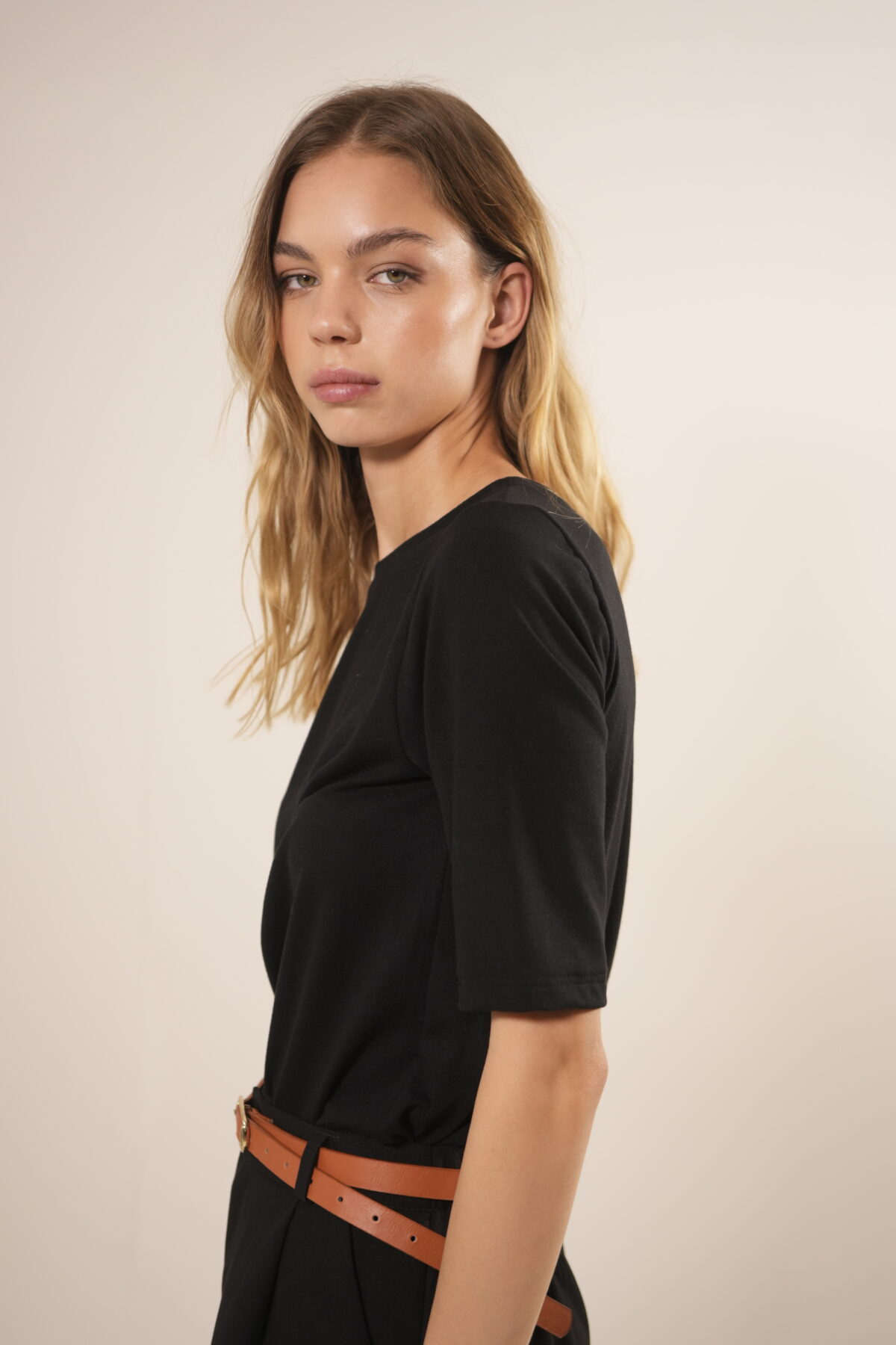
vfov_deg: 39.6
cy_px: 672
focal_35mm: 50
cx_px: 448
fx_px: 1867
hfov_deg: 27.0
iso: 640
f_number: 3.2
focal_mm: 50
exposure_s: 1/100
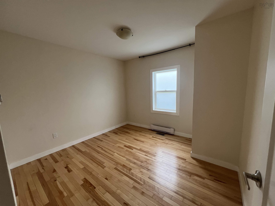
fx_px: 103
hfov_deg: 106.2
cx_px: 138
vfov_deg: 89.9
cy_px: 103
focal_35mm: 13
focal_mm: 1.57
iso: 125
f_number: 1.8
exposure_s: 1/99
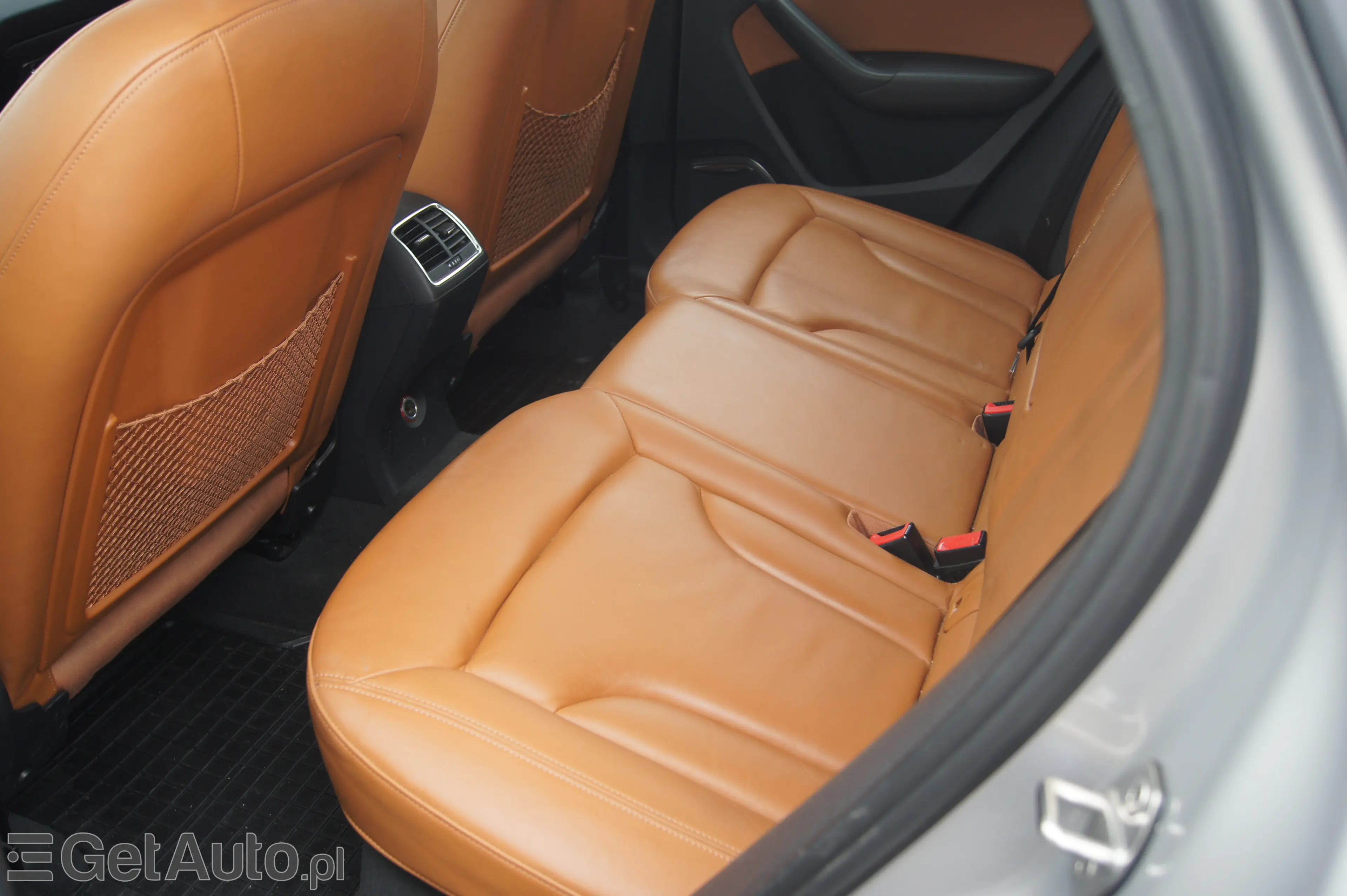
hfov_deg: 57.2
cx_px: 674
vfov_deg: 39.9
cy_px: 448
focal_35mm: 33
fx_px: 1234
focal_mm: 22
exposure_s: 1/40
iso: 160
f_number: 4
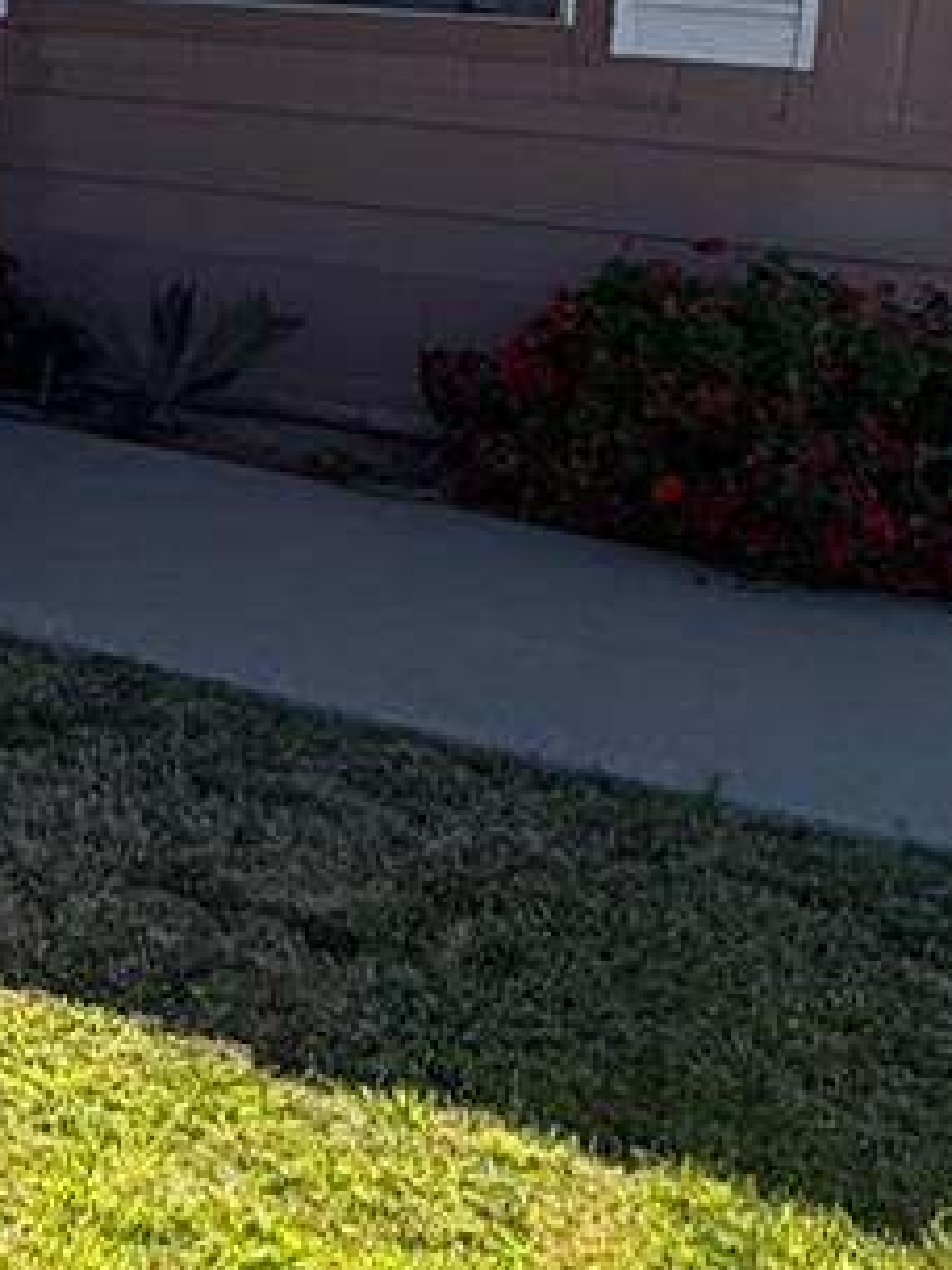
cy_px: 226
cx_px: -712
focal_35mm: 69
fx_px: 2530
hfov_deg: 17.6
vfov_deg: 27.5
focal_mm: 2.22
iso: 20
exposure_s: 1/522
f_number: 2.2
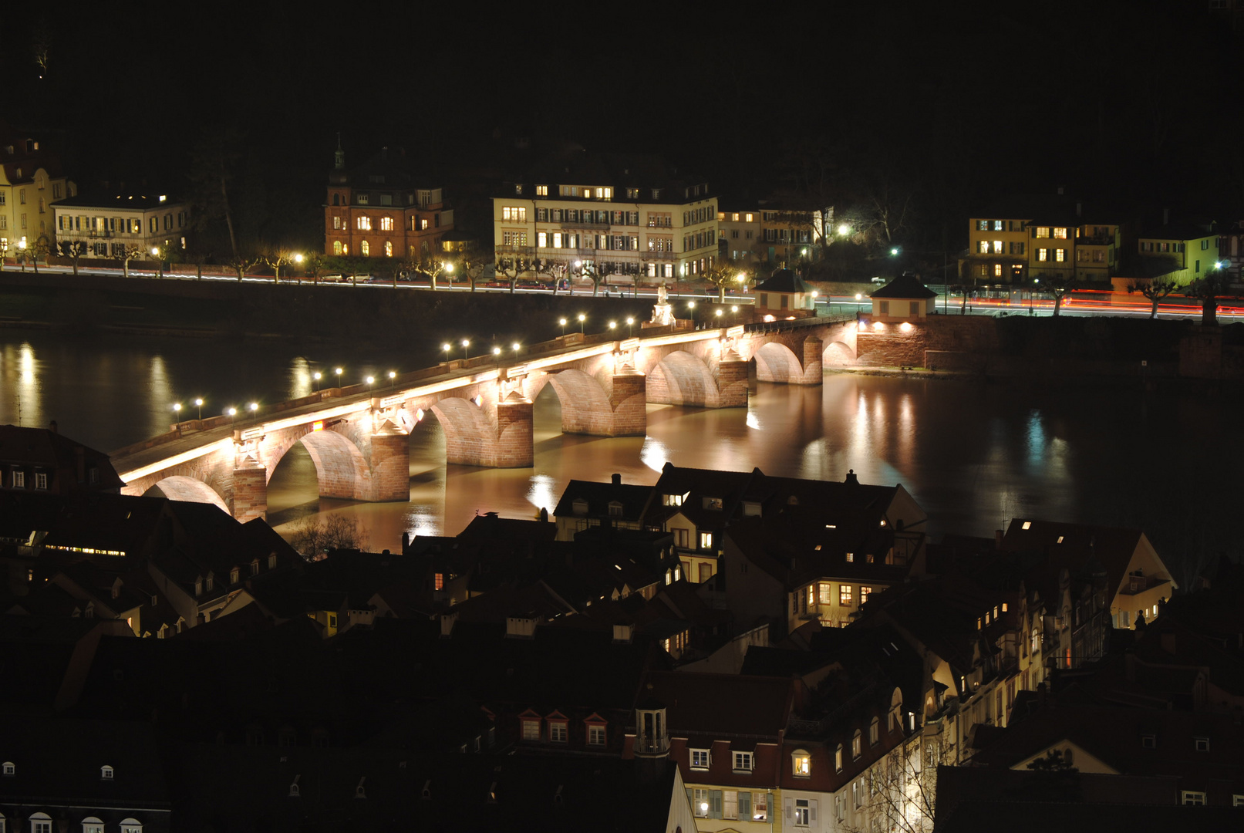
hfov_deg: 17.0
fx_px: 4152
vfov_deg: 11.5
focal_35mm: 120
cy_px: 416
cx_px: 622
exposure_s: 15
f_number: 5.6
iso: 100
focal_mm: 80
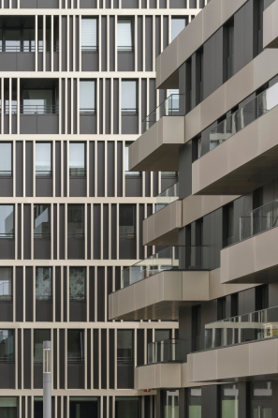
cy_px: 208
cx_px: 139
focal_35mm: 101
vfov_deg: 20.2
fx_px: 1171
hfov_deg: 13.5
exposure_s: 1/50
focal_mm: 100
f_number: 16
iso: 100
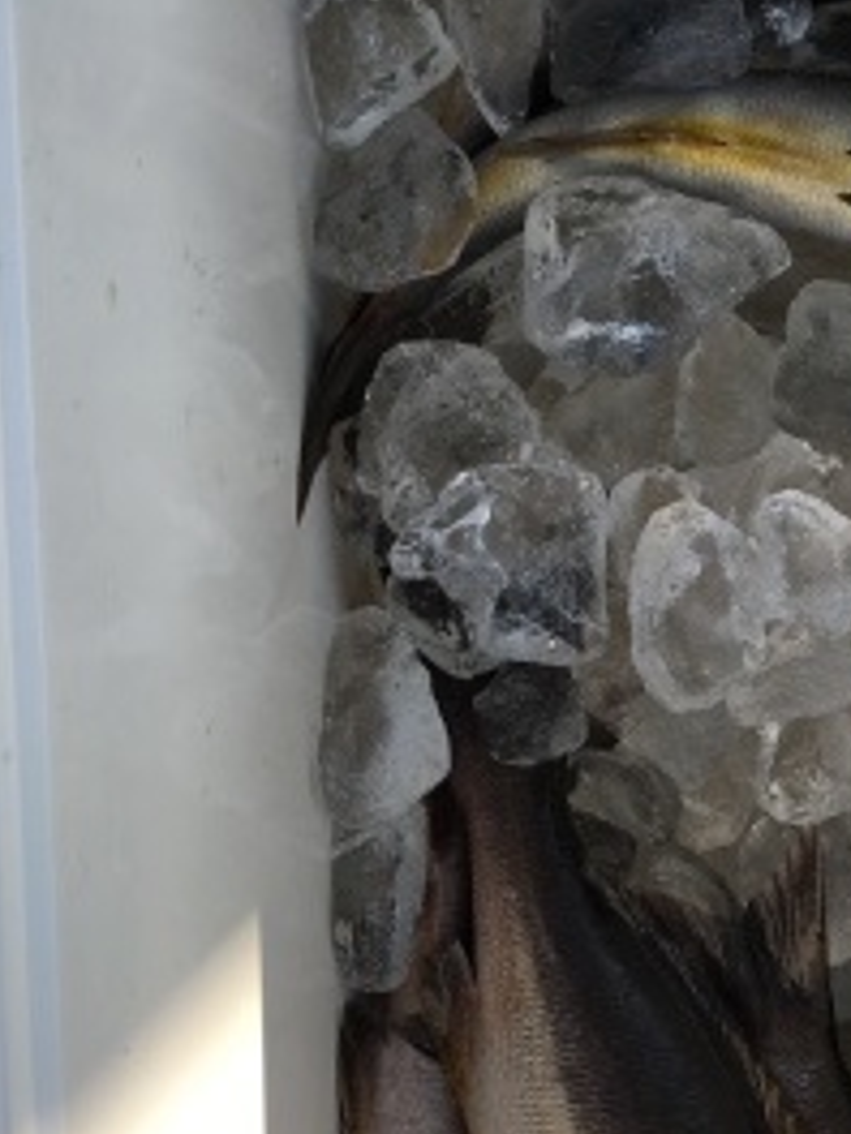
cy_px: 777
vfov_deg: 34.5
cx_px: 759
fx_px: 1803
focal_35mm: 55
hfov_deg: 25.8
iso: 25
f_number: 2.2
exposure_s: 1/785
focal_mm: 4.15
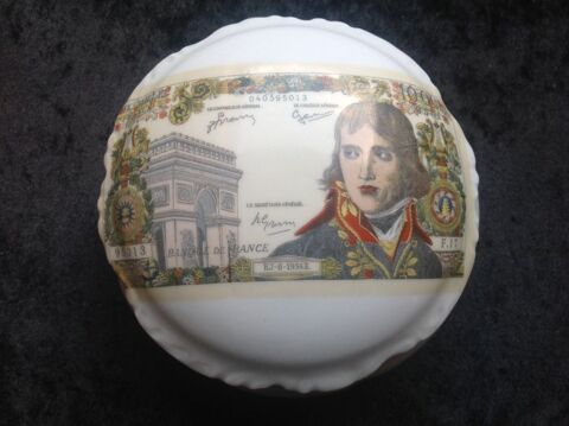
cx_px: 284
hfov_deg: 52.7
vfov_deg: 40.6
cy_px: 213
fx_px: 575
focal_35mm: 35
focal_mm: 4.28
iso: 64
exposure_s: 1/15
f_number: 2.4
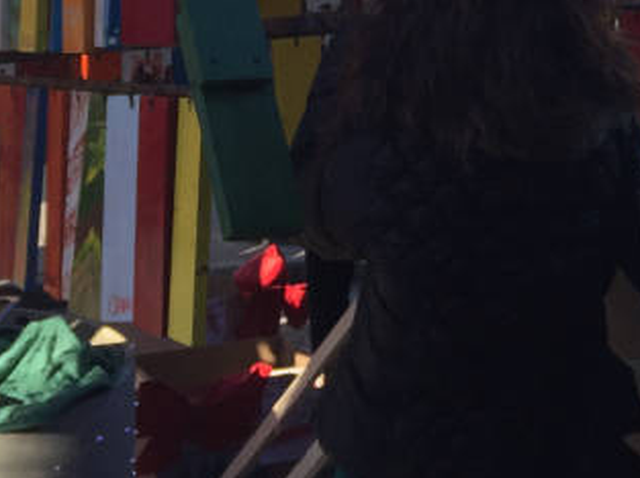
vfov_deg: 14.2
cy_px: -296
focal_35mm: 95
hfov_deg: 19.8
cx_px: 697
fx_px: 1754
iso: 32
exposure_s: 1/791
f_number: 2.2
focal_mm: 4.15
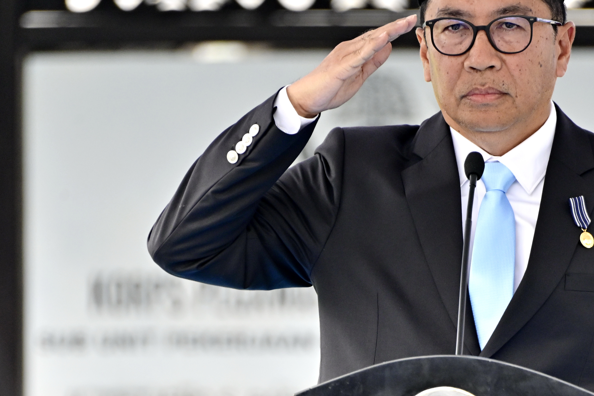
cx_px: 447
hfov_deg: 2.3
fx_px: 14898
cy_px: 306
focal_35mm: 903
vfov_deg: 1.5
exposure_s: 1/200
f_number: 8
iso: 1000
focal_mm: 400
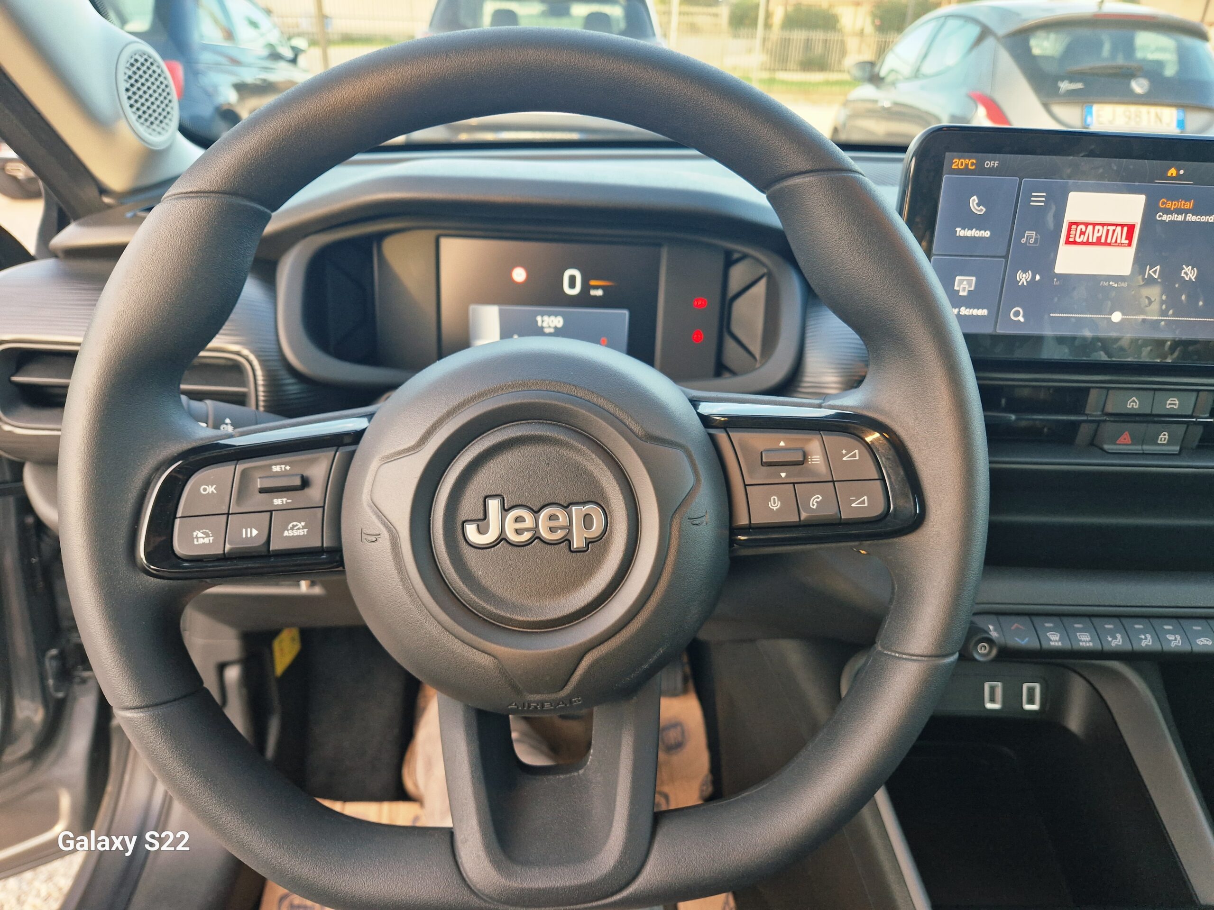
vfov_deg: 58.9
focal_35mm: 23
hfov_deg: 73.9
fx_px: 807
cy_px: 455
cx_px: 607
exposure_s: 1/180
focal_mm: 5.4
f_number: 1.8
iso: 200
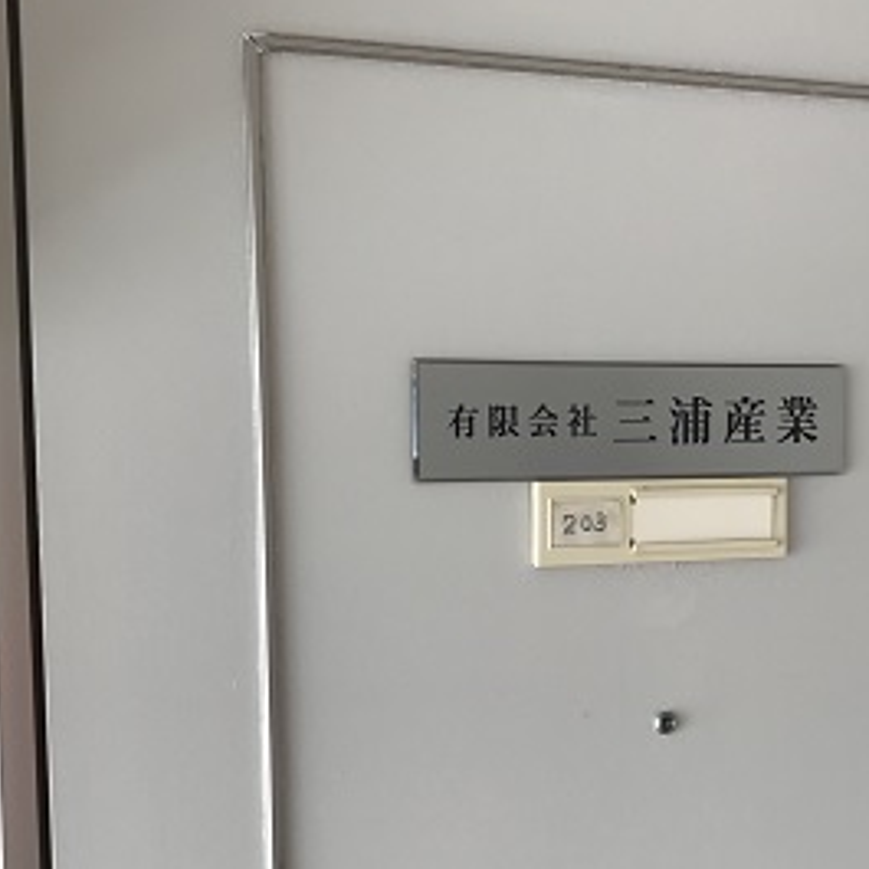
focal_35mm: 56
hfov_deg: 30.2
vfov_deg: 30.4
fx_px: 1591
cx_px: 623
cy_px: 574
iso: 25
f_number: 1.8
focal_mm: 3.99
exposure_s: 1/60
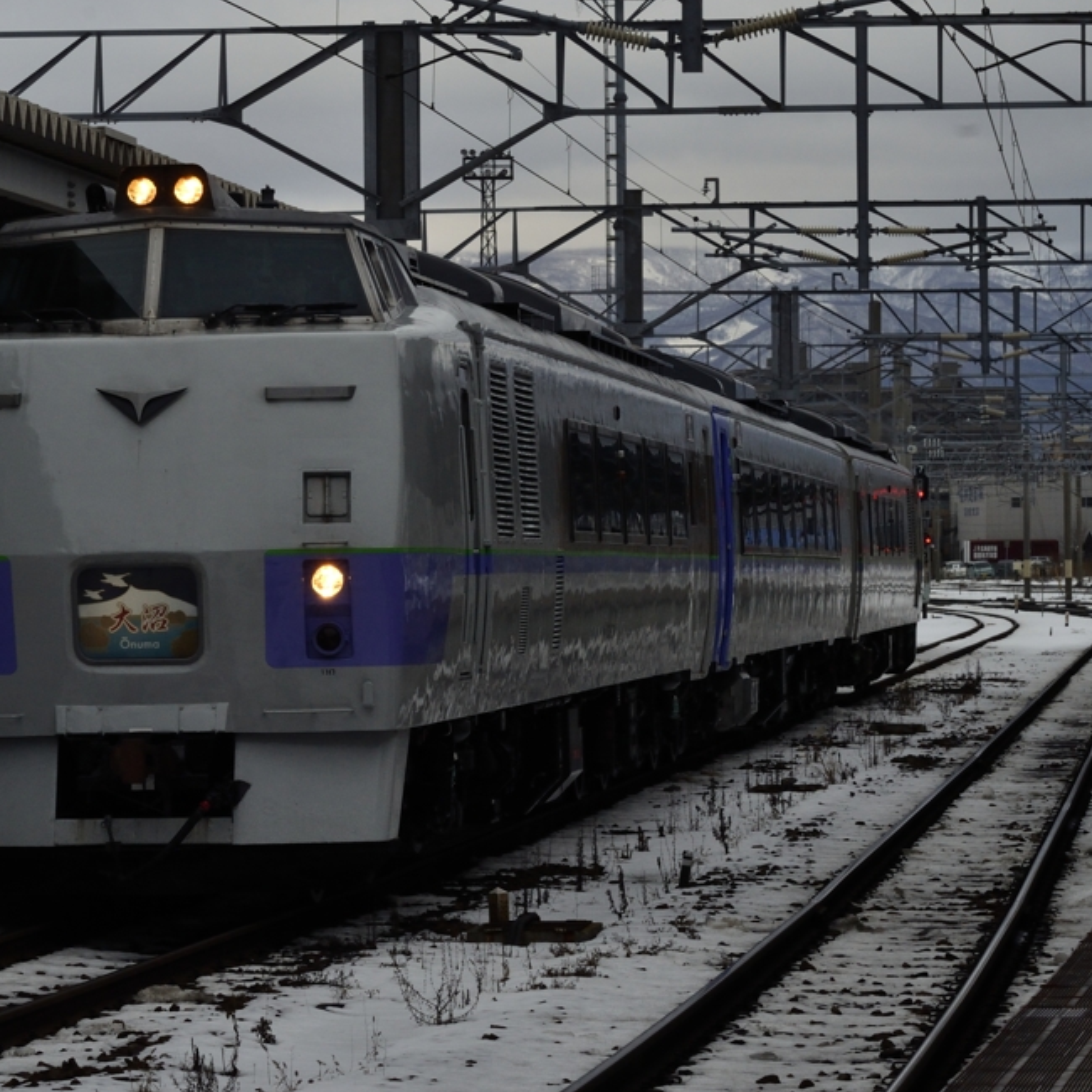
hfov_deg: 11.6
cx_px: 289
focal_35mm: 151
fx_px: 5377
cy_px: 538
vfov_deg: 11.6
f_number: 16
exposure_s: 1/125
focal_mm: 75
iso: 400
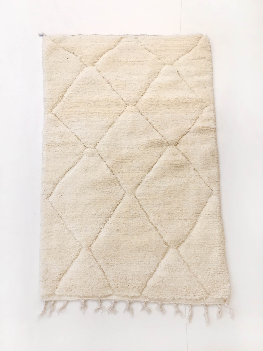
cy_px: 176
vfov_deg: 61.7
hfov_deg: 48.2
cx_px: 132
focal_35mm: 29
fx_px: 294
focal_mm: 4.15
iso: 100
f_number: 2.2
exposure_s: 1/33
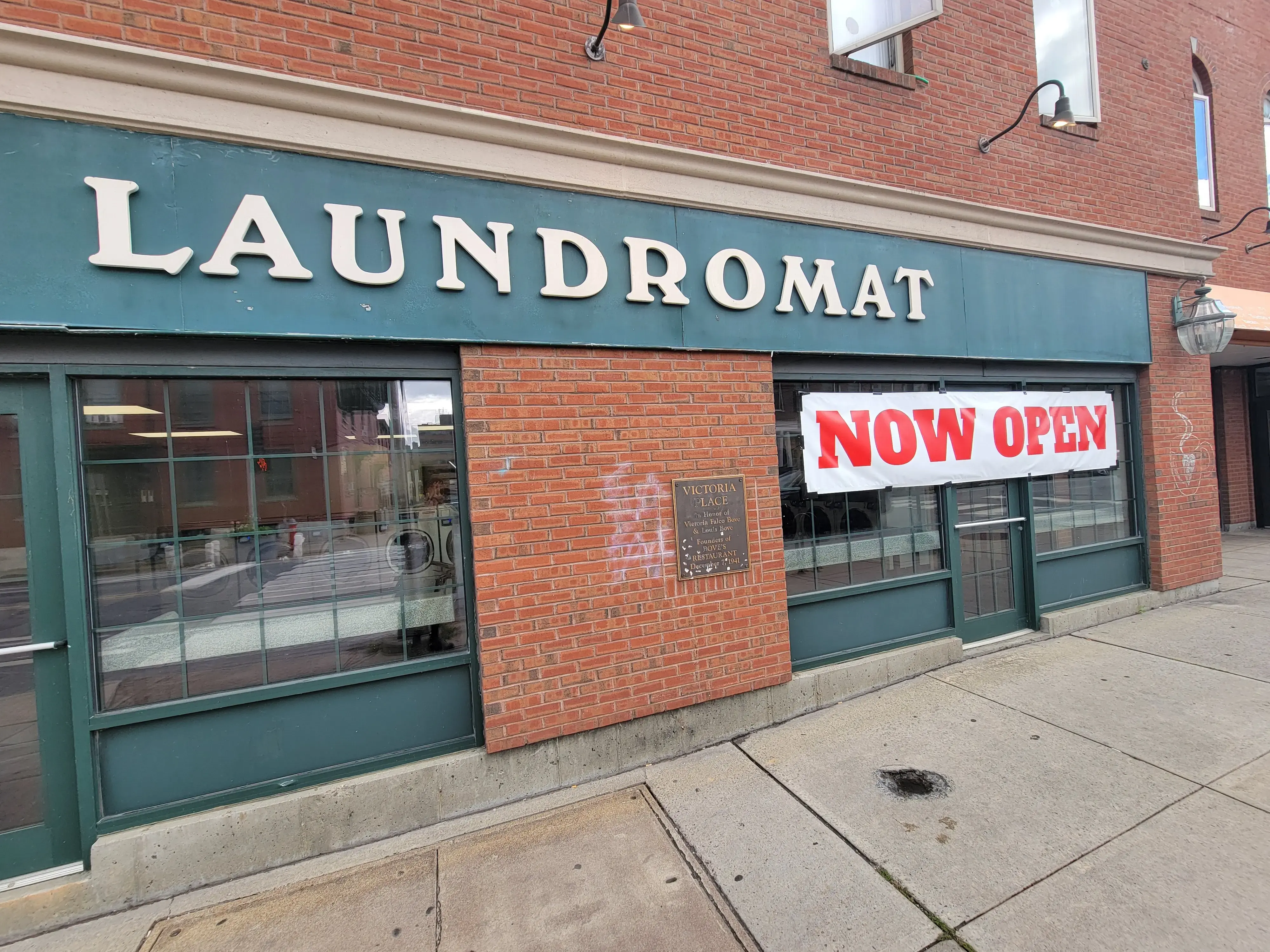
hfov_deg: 106.2
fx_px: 477
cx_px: 635
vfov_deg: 89.9
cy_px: 476
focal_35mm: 13
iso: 50
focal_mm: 2.2
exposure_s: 1/269
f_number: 2.2
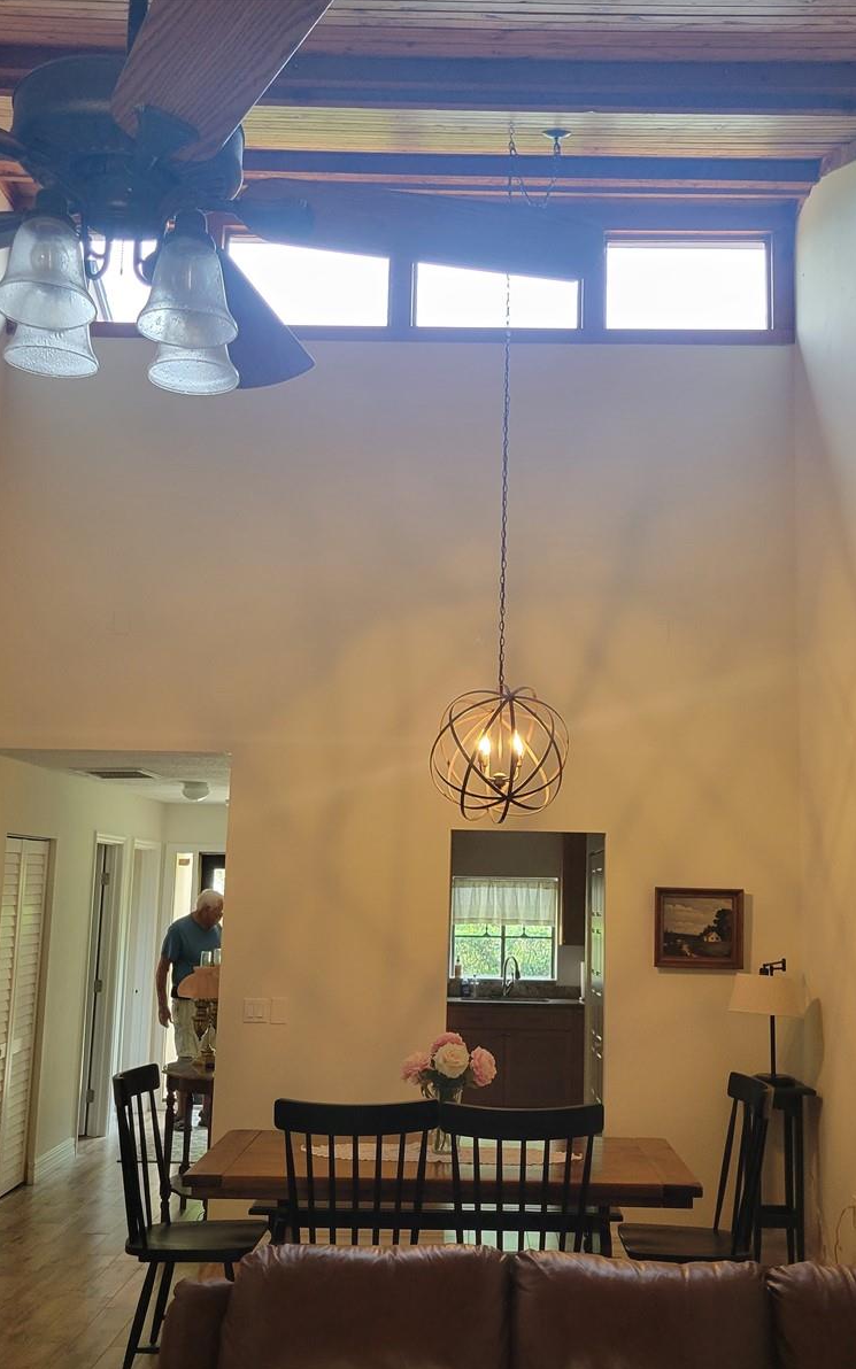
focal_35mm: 37
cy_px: 684
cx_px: 510
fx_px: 1381
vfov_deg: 52.7
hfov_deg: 34.3
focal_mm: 5.4
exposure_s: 1/120
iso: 250
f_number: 1.8
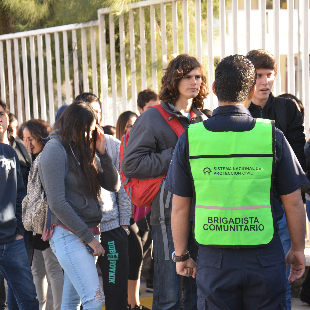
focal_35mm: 87
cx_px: 167
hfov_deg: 19.9
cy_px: 155
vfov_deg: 19.9
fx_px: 881
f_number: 5.6
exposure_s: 1/125
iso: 220
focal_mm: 68
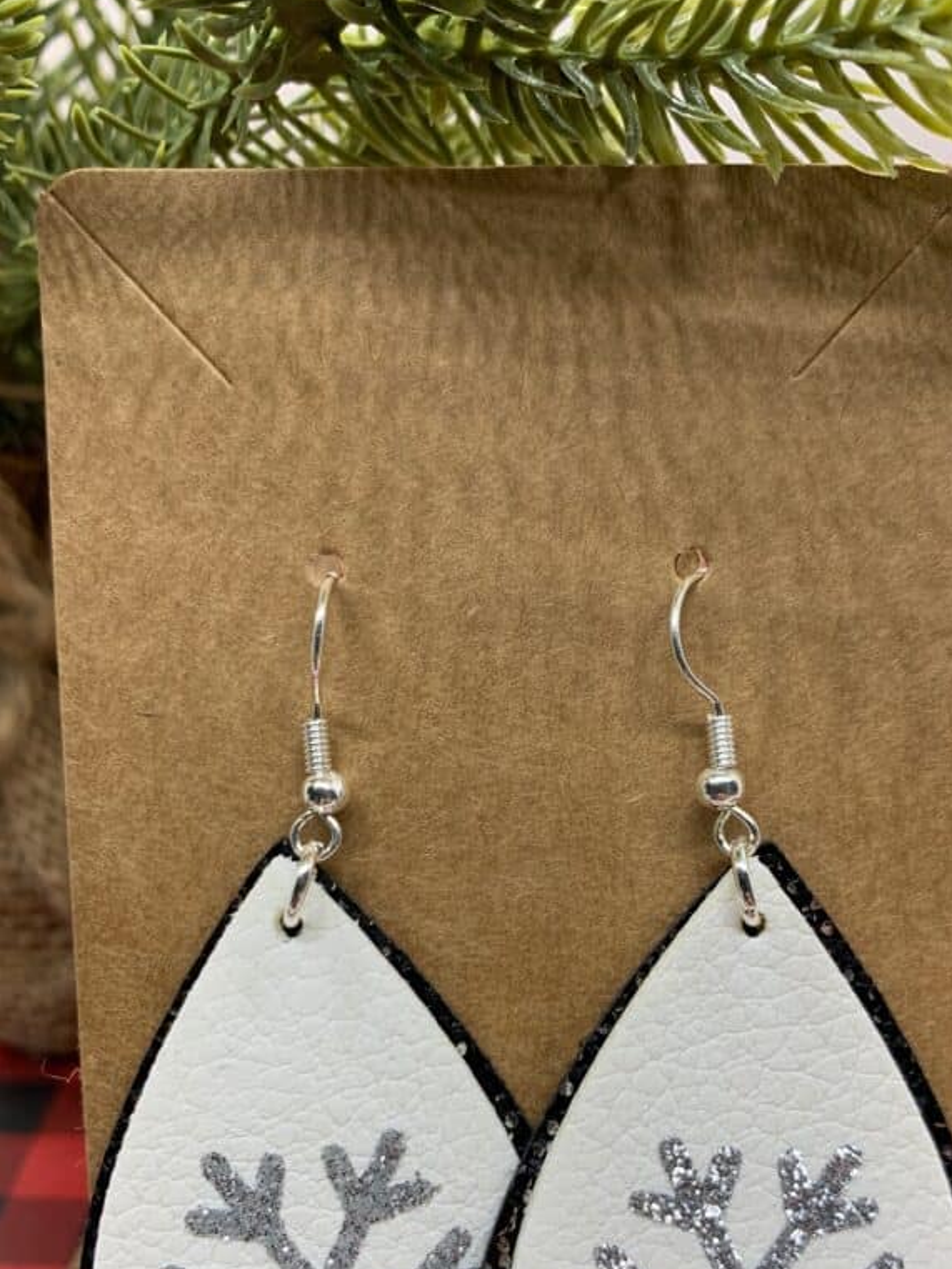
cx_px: 505
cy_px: 834
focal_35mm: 35
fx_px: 1283
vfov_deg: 51.7
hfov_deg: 40.7
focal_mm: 4.25
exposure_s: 1/121
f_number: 1.8
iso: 80
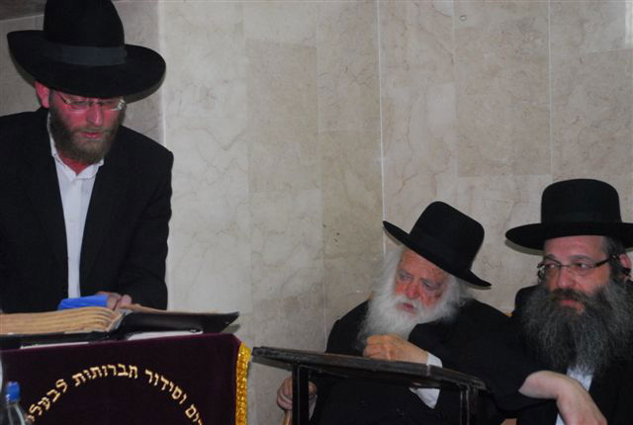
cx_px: 316
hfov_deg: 33.3
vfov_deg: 22.7
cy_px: 212
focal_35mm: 60
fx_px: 1057
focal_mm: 40
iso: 1000
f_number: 6.3
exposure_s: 1/125
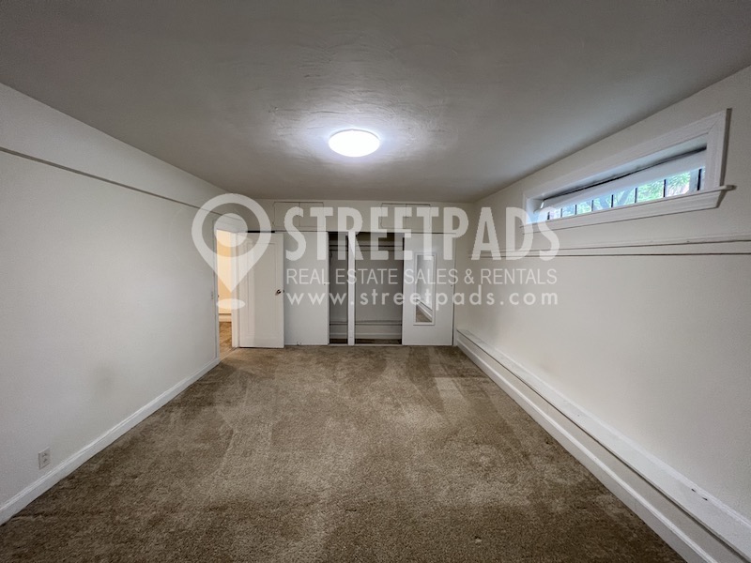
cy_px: 282
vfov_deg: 89.9
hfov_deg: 106.2
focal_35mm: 13
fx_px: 282
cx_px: 376
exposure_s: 1/60
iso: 400
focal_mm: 1.57
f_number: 1.8
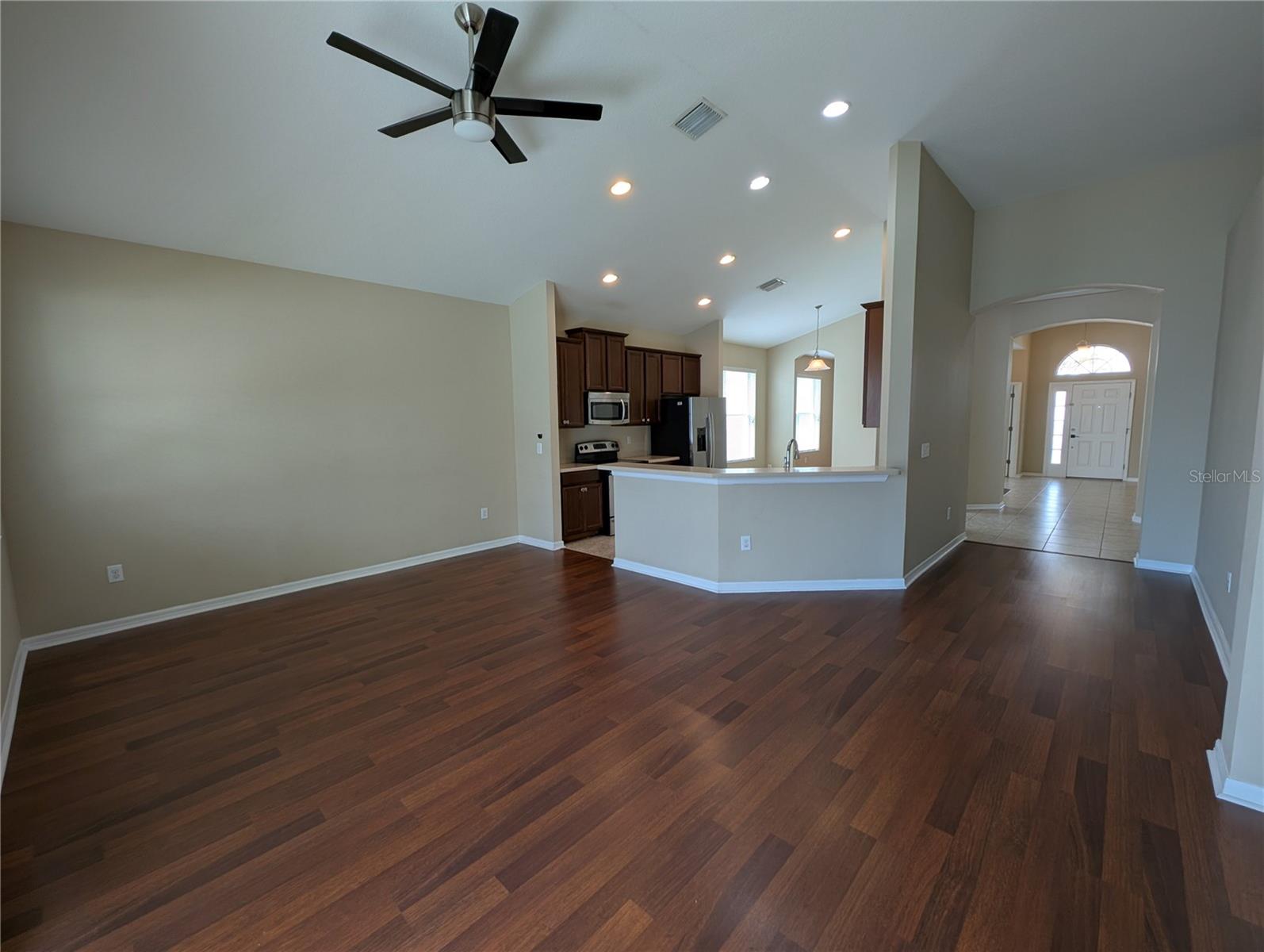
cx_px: 632
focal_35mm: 13
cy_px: 476
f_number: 2.2
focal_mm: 1.95
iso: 54
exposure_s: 1/60
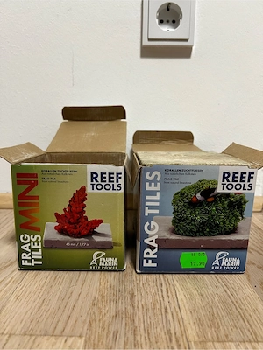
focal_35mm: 26
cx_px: 132
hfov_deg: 53.1
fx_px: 263
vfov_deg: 67.3
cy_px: 175
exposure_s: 1/59
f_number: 1.5
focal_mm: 5.7
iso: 500
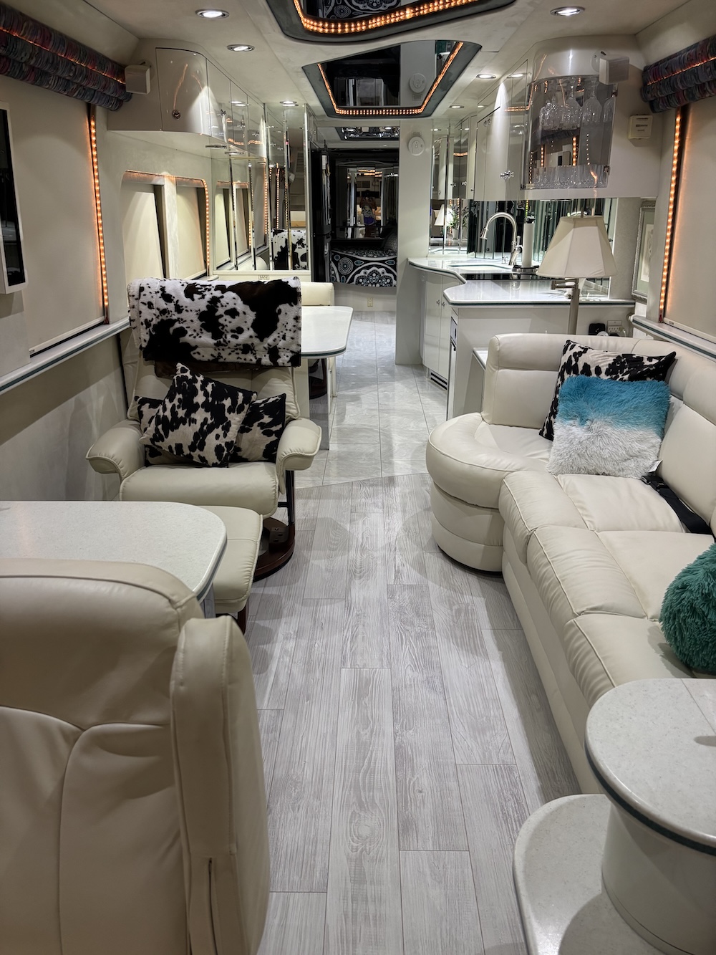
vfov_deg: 67.3
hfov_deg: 53.1
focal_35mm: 26
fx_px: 717
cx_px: 358
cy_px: 478
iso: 250
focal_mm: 5.96
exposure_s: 1/60
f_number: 1.6
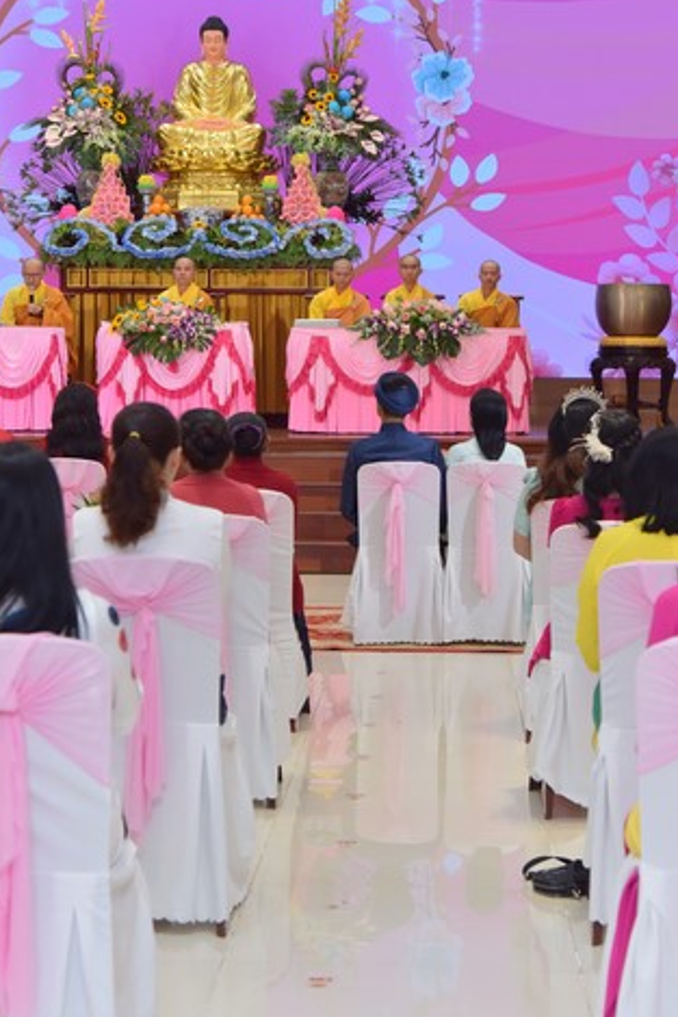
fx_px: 2428
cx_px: 310
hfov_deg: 15.9
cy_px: 408
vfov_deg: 23.6
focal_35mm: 86
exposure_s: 1/160
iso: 1000
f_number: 5.6
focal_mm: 62
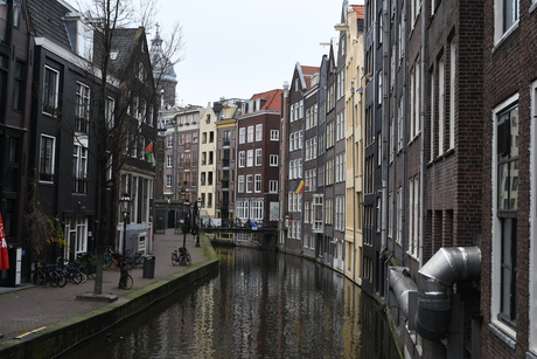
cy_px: 180
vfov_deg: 28.1
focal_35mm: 48
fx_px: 716
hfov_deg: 41.1
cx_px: 268
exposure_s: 1/80
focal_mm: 32
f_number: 6.3
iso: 320
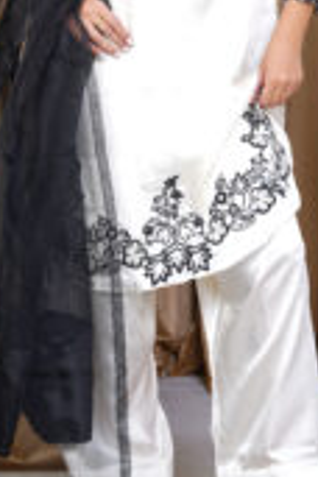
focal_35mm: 131
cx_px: 153
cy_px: 45
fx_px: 1741
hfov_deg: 10.4
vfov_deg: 15.4
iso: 64
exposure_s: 1/125
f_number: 3.5
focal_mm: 49.9
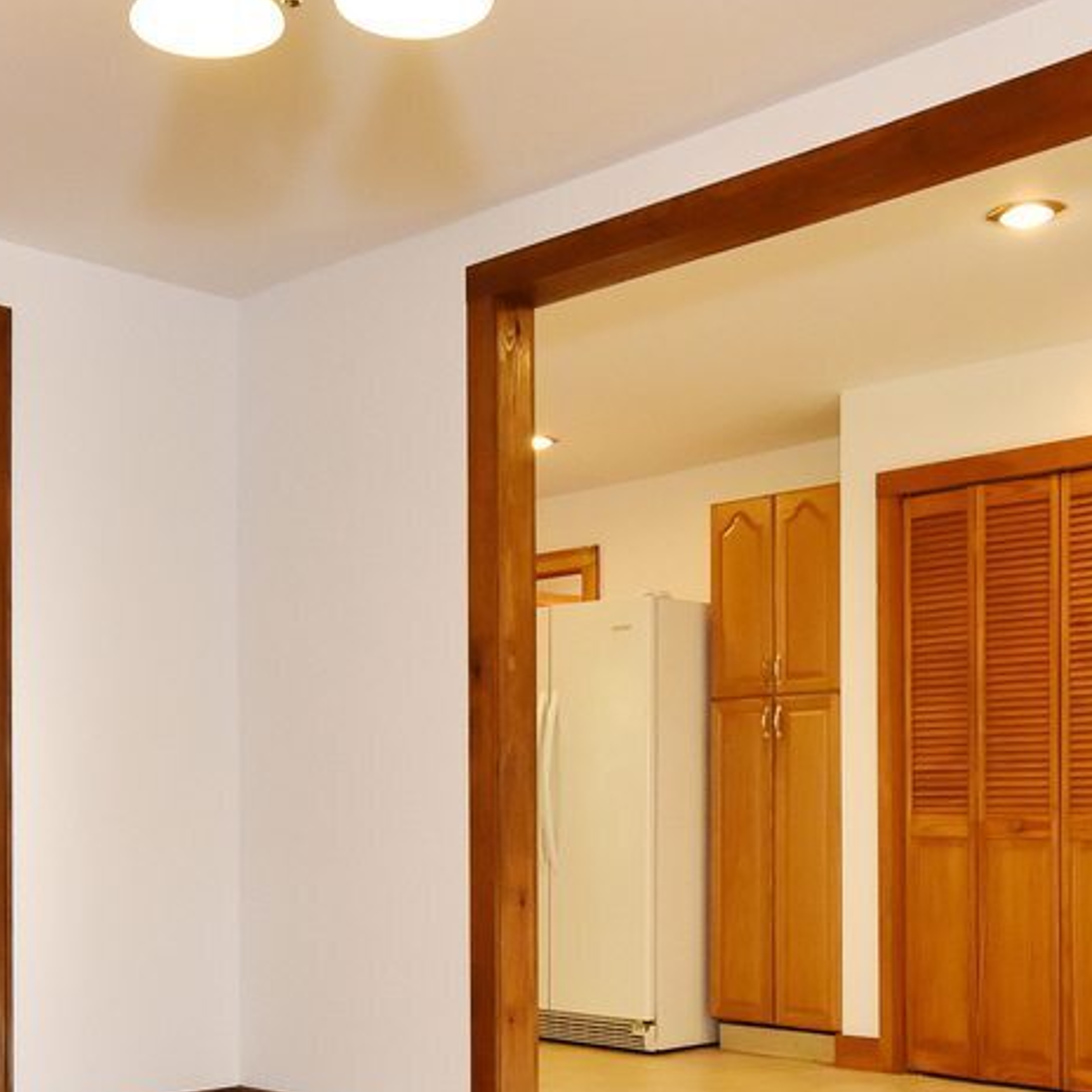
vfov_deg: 37.3
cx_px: 421
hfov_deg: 40.7
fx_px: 1463
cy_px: 1050
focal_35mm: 41
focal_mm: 14
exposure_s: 1/125
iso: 800
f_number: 7.1
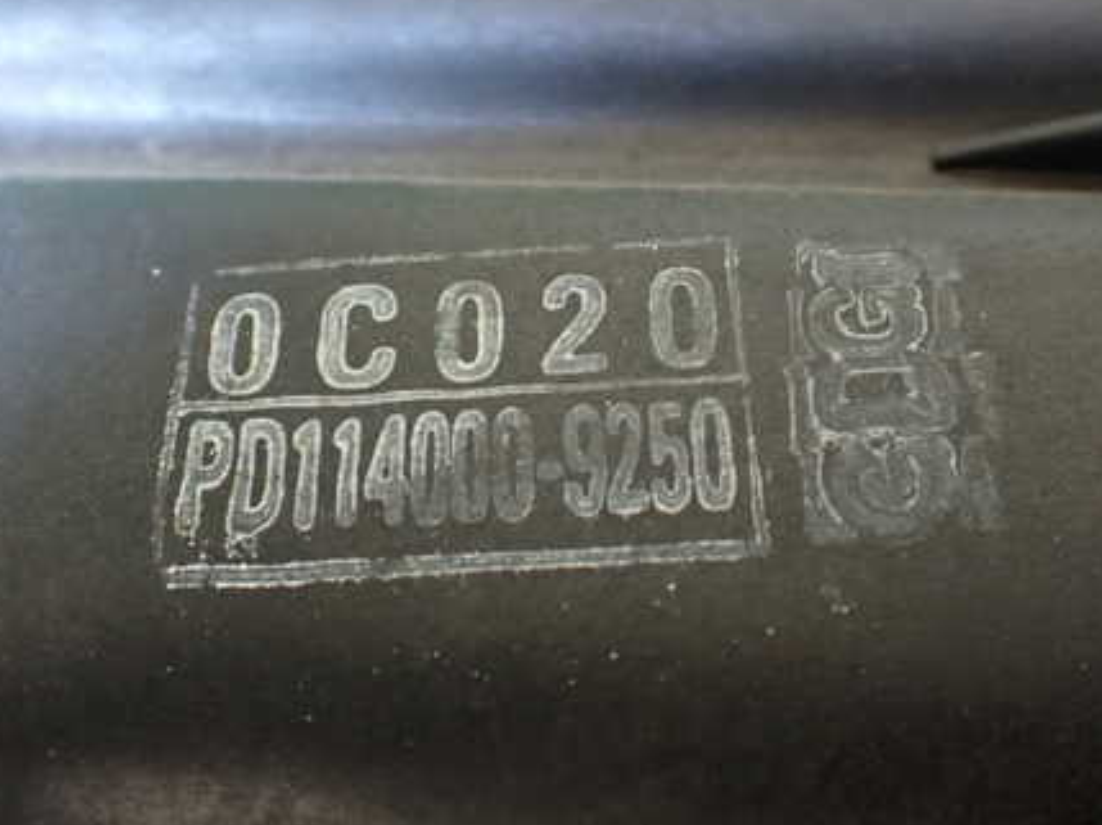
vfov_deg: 34.2
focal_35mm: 42
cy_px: 355
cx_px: 588
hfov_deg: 44.8
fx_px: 1336
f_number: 2.3
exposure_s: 1/50
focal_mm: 5.4
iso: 800
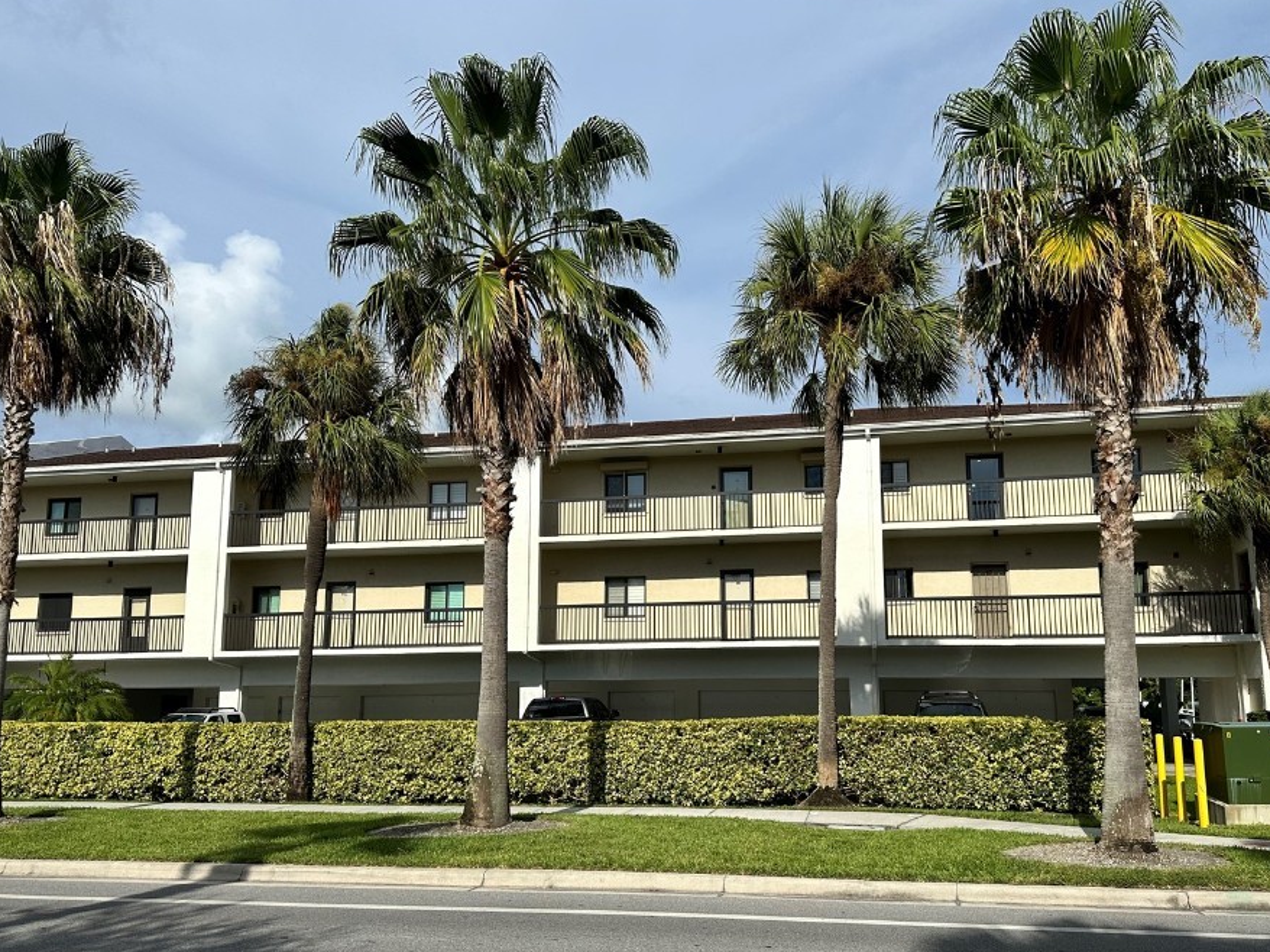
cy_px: 545
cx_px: 689
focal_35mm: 28
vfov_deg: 49.6
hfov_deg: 63.4
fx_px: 1027
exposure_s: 1/8197
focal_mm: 6.86
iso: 80
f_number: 1.78
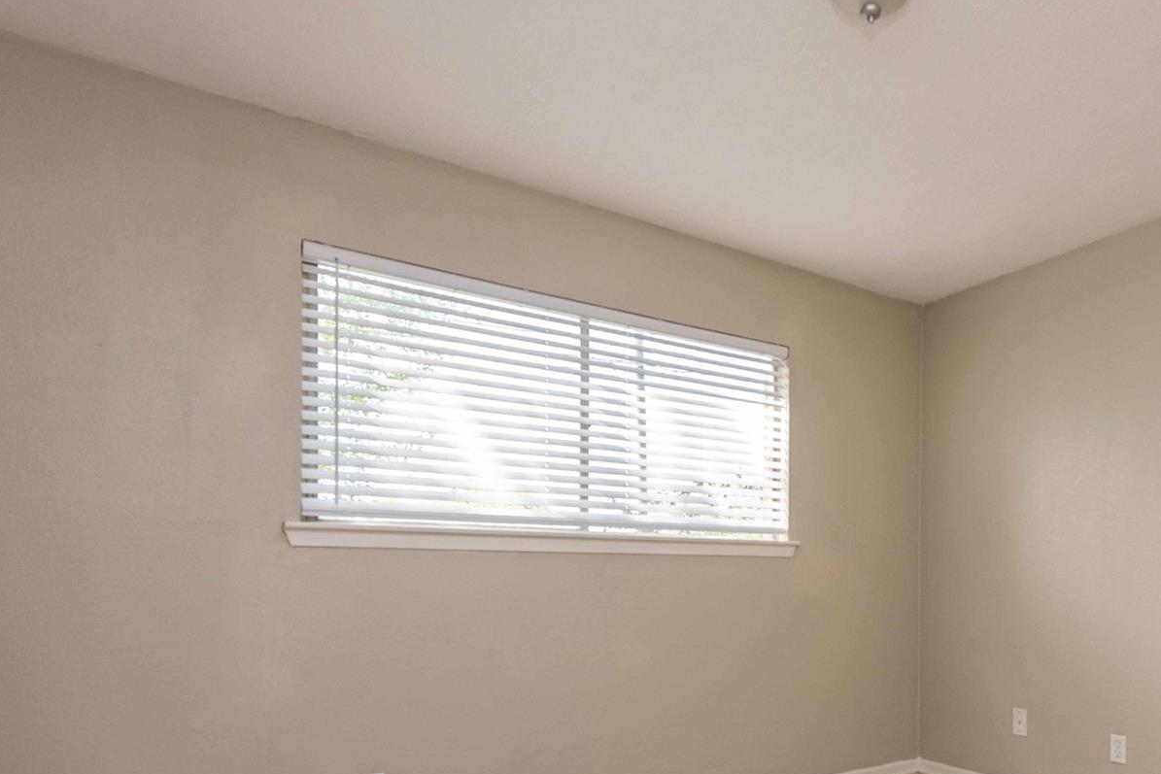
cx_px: 856
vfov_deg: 51.8
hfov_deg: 69.4
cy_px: 535
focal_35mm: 24
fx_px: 774
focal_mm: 14
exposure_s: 1/125
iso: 140
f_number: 5.6
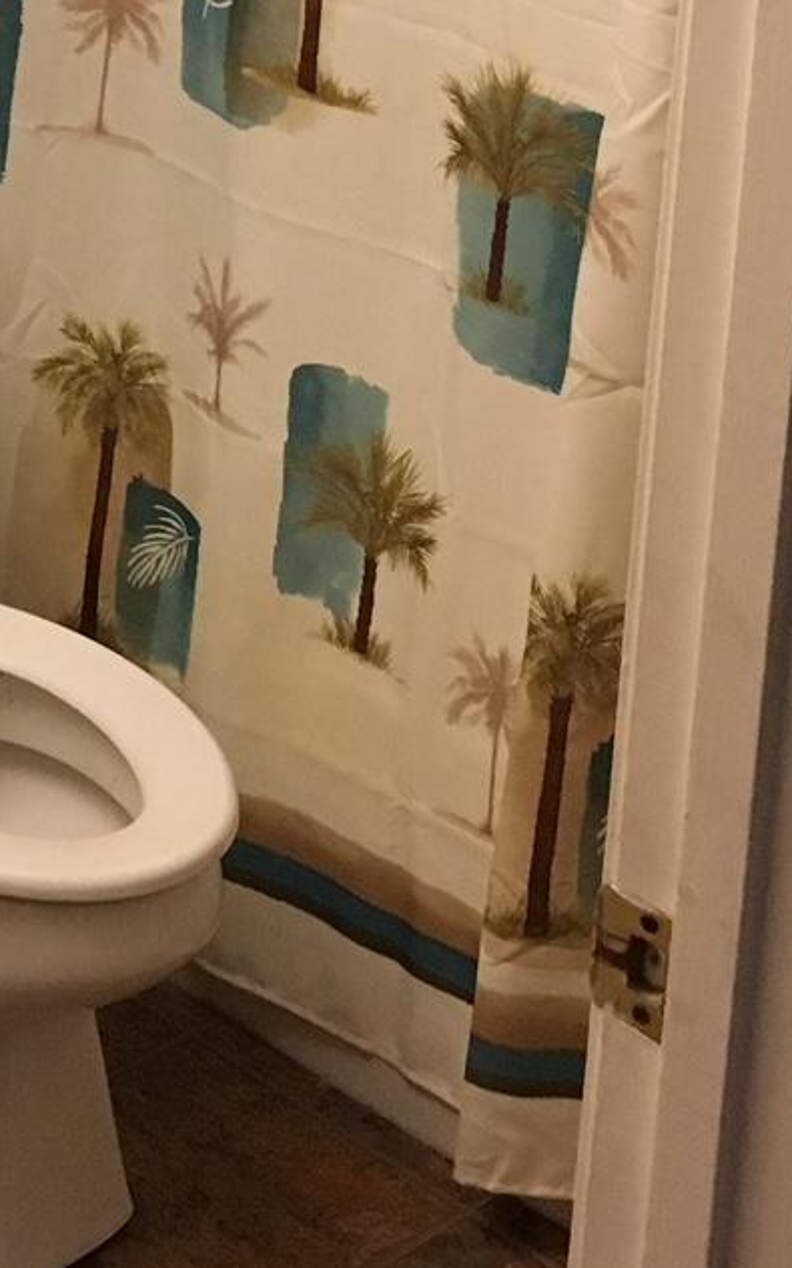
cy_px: -175
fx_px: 3384
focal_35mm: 98
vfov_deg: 20.1
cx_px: -66
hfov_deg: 13.1
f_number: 2.2
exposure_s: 1/30
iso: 160
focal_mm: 4.15
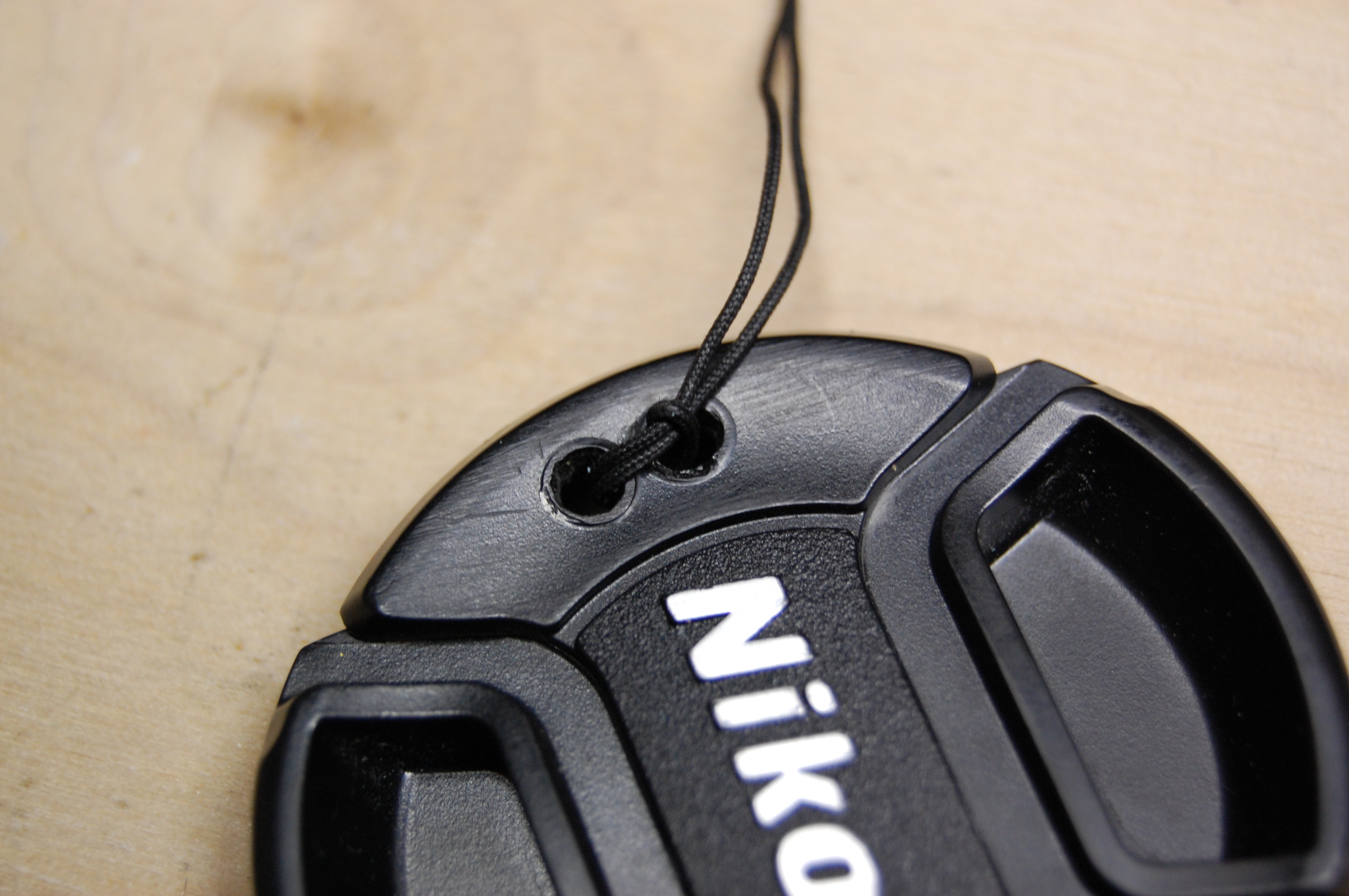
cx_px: 674
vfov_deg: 16.5
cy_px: 448
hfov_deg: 24.6
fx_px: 3089
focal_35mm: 82
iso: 800
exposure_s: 1/25
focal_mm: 55
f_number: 5.6
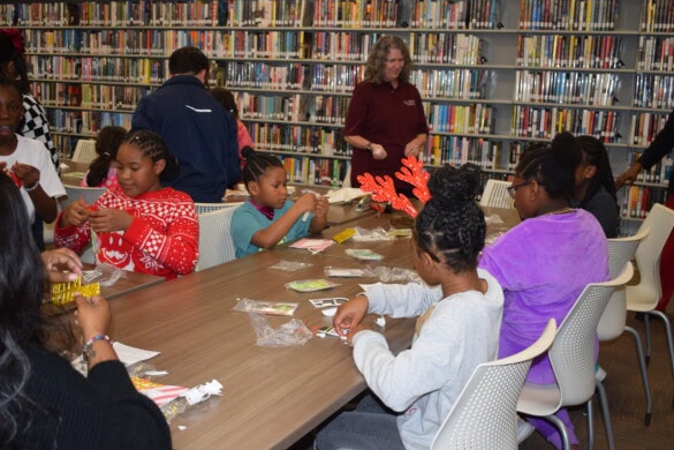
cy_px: 227
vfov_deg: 32.2
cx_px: 336
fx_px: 777
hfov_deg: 46.9
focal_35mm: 42
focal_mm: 27
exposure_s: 1/100
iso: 800
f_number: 5
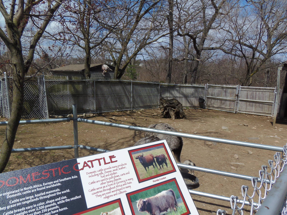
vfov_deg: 56.8
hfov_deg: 71.6
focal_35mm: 24
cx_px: 144
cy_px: 108
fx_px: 199
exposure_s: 1/500
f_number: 5.5
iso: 64
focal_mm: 4.3
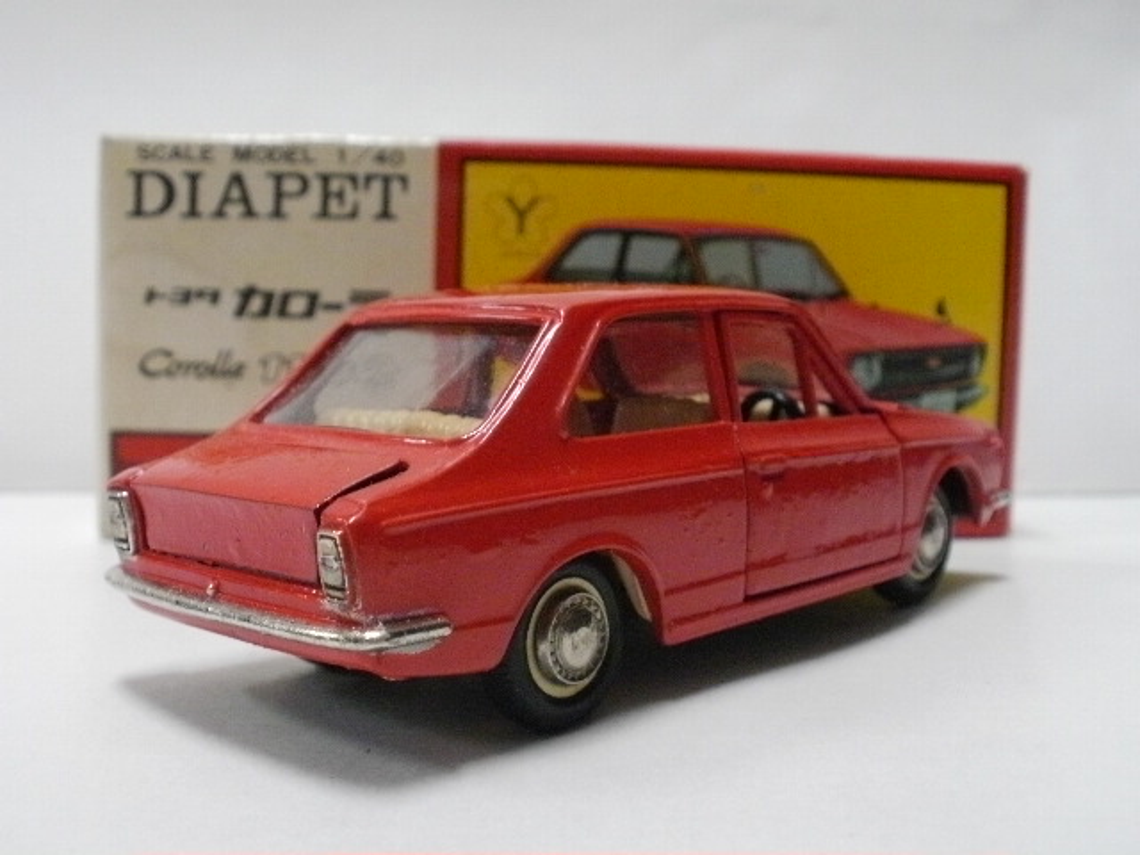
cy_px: 428
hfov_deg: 42.9
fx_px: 1449
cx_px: 570
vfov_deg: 32.9
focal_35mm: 44
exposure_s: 1/20
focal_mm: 7.7
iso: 400
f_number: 4
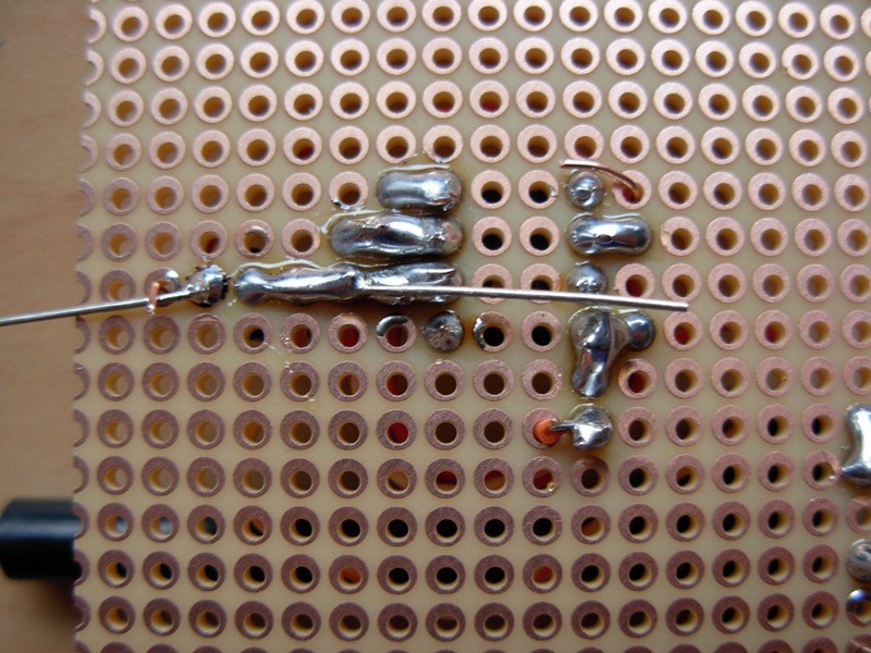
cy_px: 326
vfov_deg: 37.7
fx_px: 956
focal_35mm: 38
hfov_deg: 49.0
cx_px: 436
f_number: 2.9
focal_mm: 6.3
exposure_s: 1/38
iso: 79
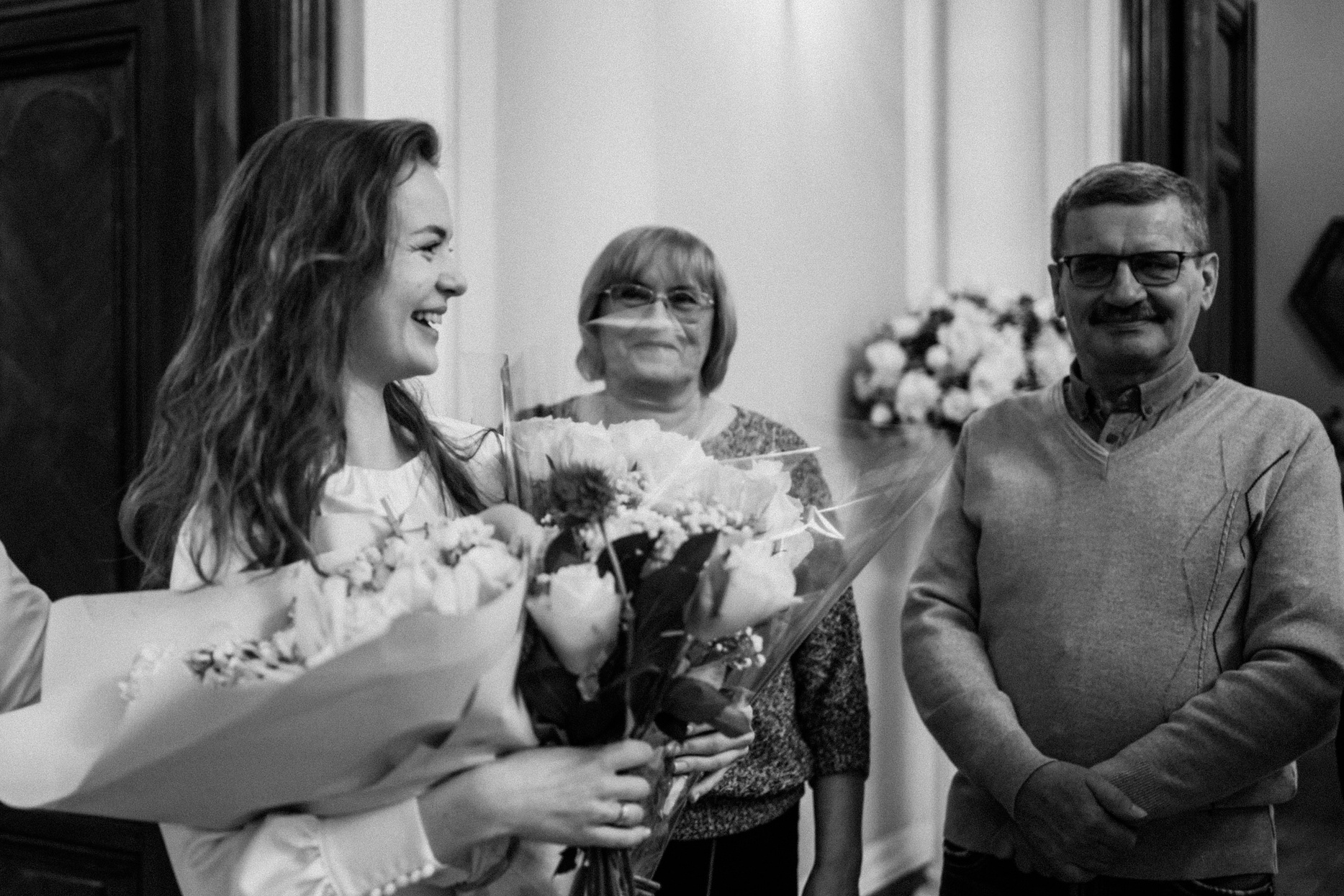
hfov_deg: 40.7
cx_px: 462
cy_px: 416
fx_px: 1792
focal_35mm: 48
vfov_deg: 28.1
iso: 1000
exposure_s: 1/320
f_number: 2
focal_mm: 35
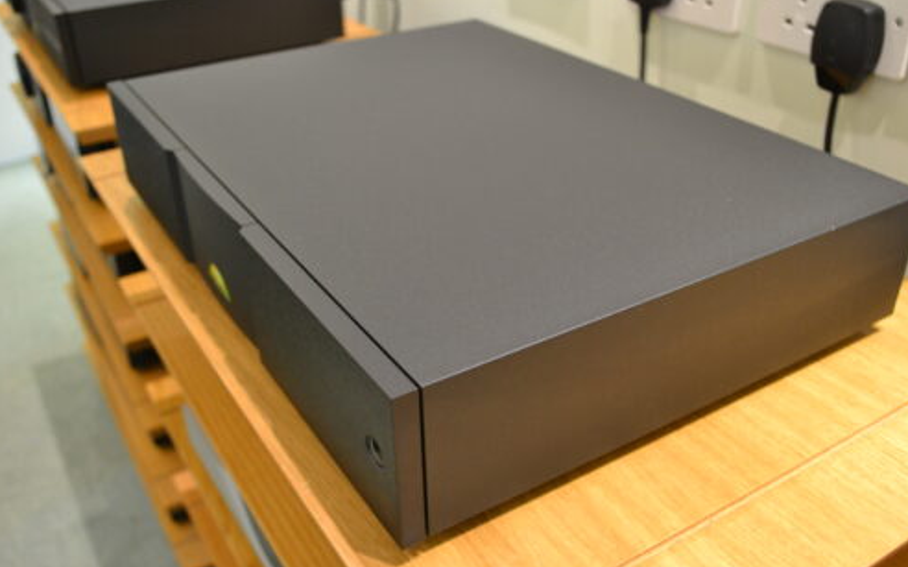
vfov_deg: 36.2
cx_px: 454
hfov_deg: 55.3
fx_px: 866
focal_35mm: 35
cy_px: 295
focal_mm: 22
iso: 560
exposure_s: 1/15
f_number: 4
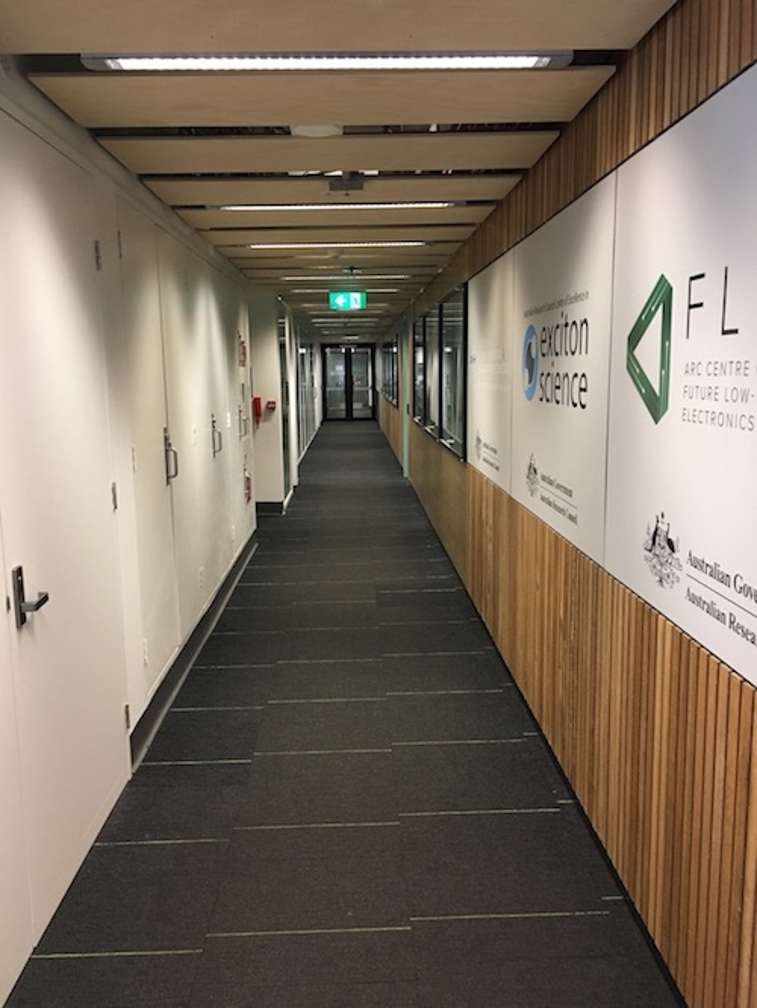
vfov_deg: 61.6
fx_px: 845
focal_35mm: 29
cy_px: 504
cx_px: 378
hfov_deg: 48.3
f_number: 2.2
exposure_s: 1/33
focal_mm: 4.15
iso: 160
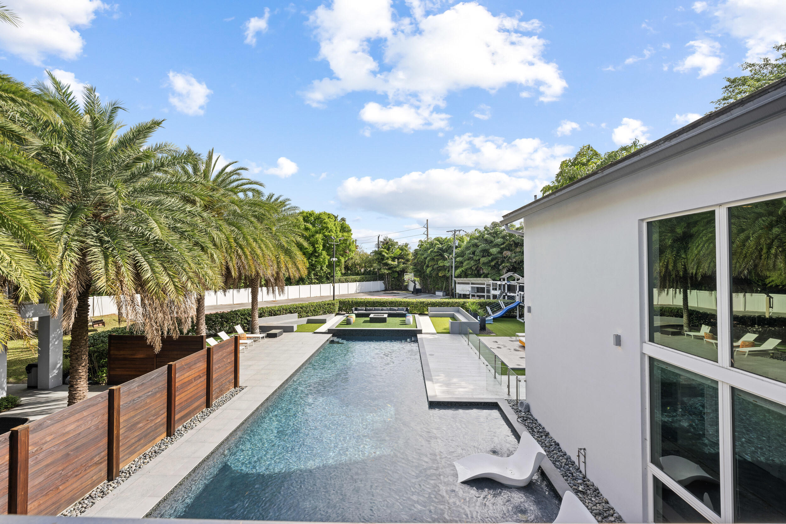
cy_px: 262
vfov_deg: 81.2
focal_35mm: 14
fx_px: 306
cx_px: 393
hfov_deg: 104.3
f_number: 8
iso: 64
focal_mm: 14
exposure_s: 1/40
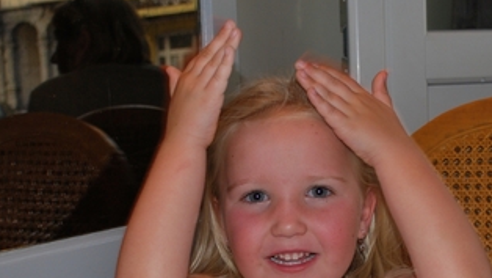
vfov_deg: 16.5
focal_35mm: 72
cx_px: 293
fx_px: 940
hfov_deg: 29.3
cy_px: 262
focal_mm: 24
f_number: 4.2
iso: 200
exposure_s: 1/60
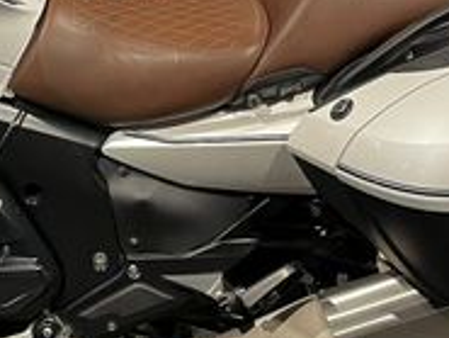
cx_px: 17
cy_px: 24
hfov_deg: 21.1
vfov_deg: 16.2
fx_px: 1168
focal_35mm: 90
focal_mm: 5.1
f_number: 1.6
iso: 160
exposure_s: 1/50
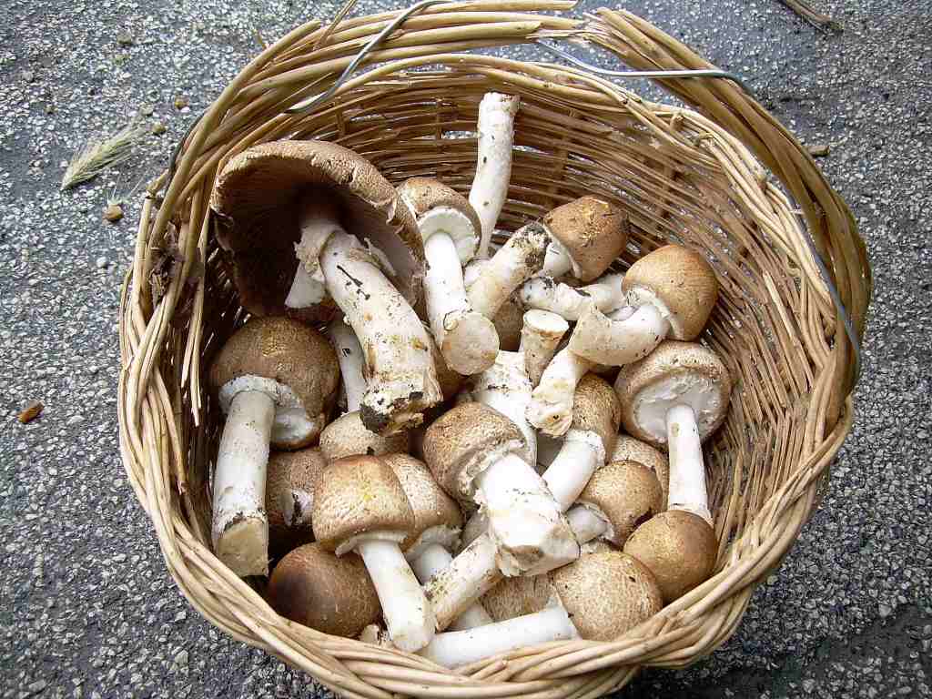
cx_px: 466
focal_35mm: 38
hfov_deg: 49.0
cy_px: 350
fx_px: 1023
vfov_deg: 37.7
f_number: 2.8
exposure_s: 1/250
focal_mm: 6.3
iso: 50
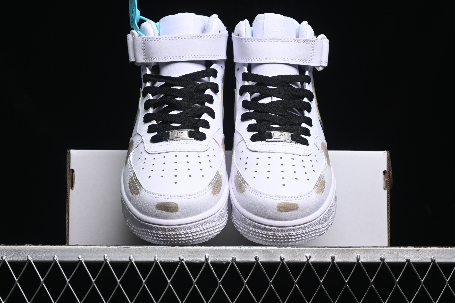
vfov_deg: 18.2
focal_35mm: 75
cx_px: 228
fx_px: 948
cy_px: 152
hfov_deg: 27.0
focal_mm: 50
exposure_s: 1/60
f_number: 6.3
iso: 160
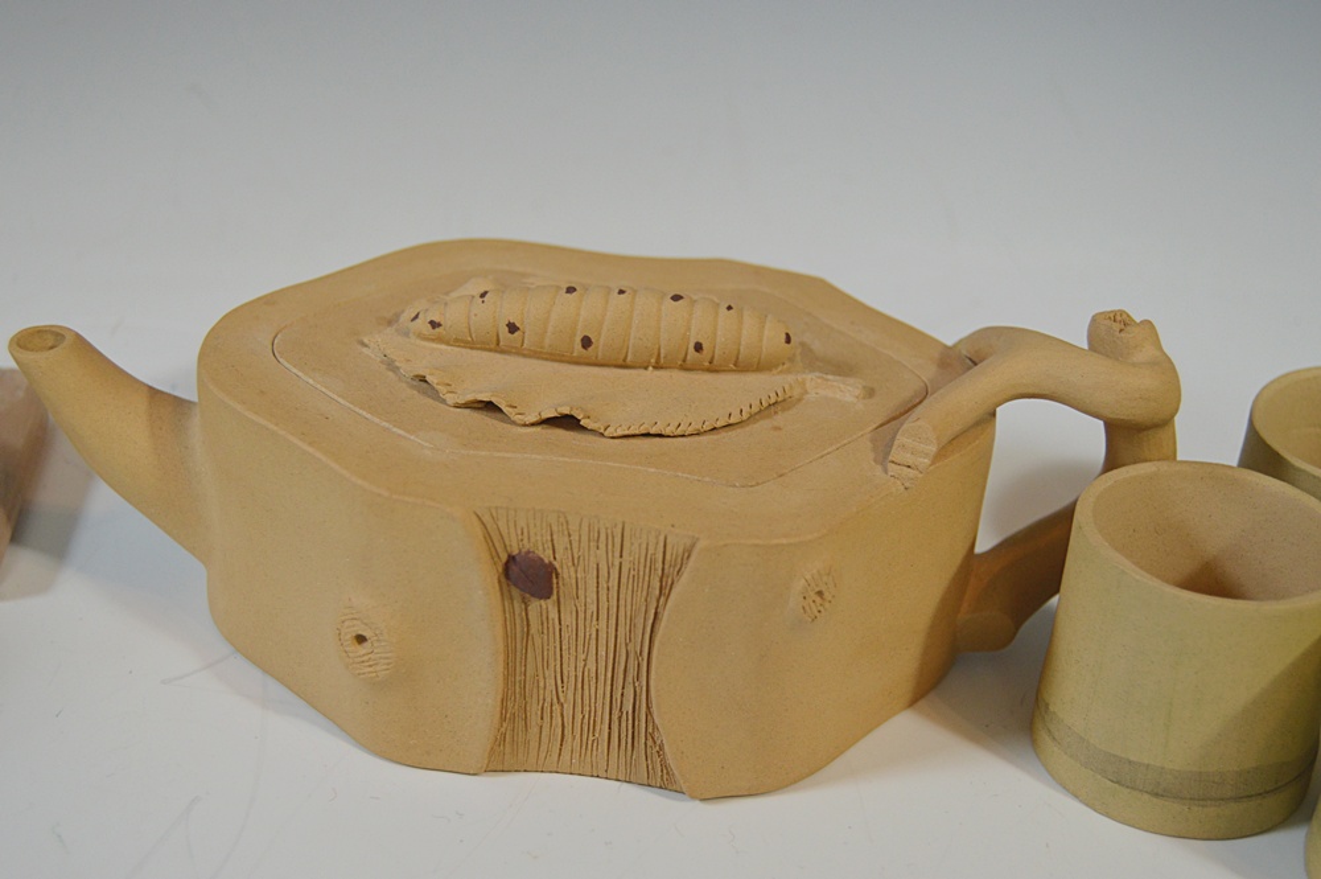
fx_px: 2090
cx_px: 660
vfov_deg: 23.7
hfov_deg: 35.1
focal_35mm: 57
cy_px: 440
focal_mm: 38
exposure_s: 1/60
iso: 640
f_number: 4.8
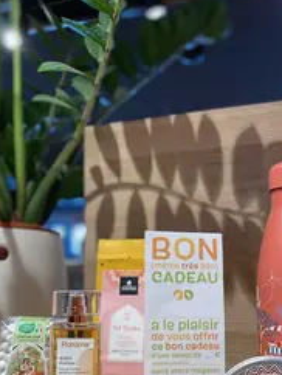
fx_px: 401
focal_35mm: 37
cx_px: 163
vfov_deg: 49.0
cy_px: 258
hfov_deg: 38.6
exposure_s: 1/100
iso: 50
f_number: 1.8
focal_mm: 4.25
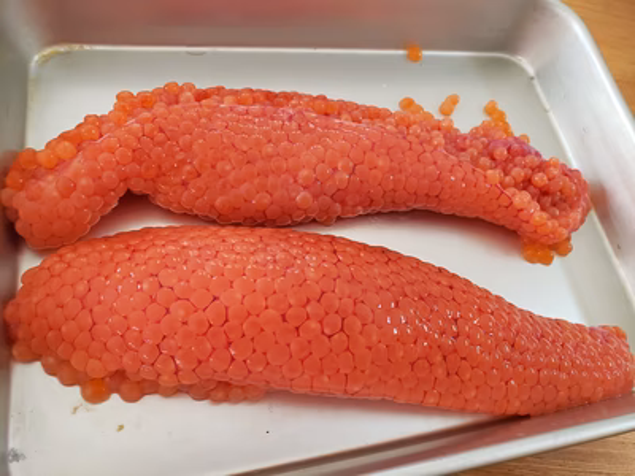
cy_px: 238
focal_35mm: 26
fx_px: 477
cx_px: 318
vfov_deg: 53.1
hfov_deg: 67.3
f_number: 2.4
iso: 250
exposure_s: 1/24
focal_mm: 4.3
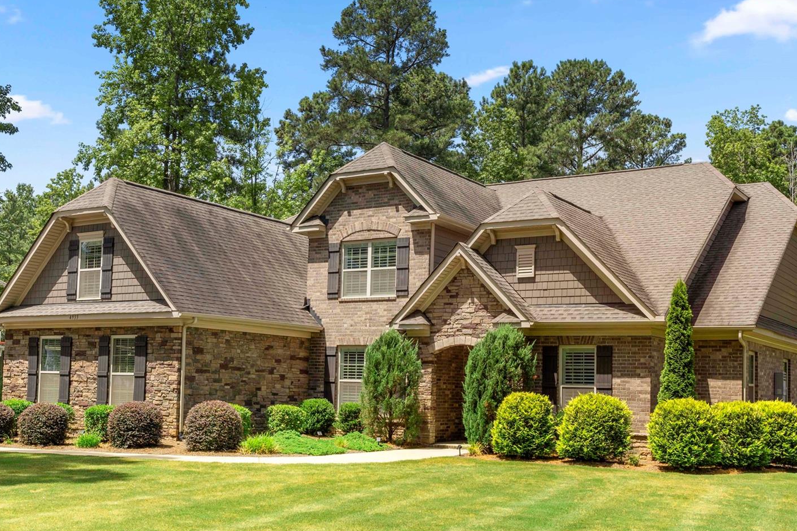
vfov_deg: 31.9
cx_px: 397
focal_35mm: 42
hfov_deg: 46.4
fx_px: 930
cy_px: 280
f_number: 10
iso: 100
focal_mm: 29
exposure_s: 1/160
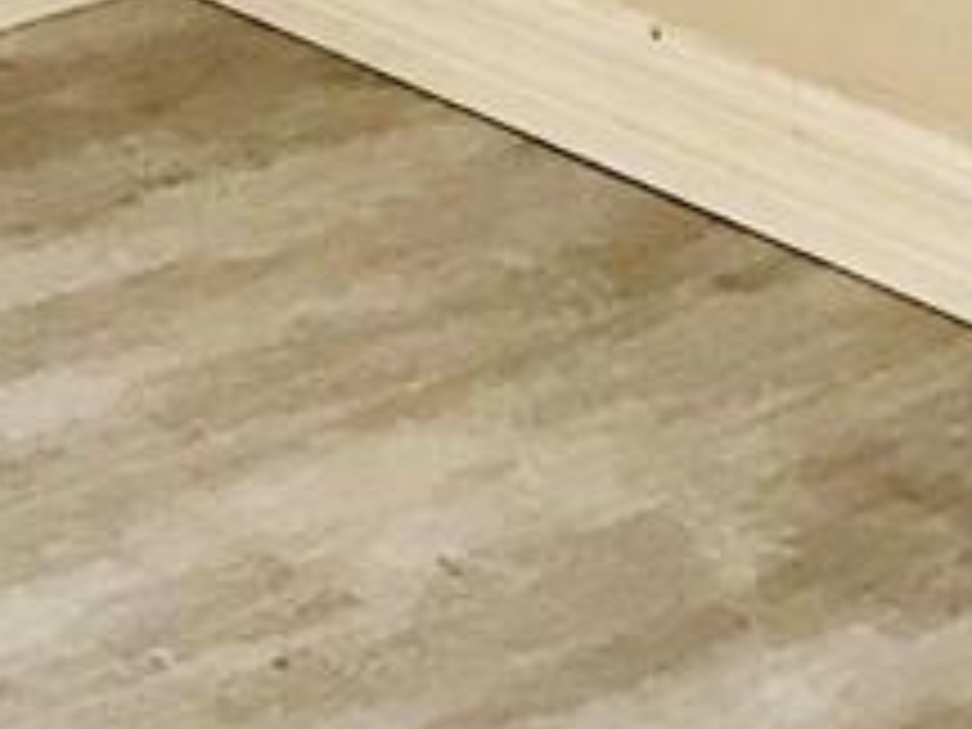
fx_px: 5812
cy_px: -1058
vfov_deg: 6.8
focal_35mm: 207
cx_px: -1764
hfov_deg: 8.3
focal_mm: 3.99
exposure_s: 1/30
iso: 25
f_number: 1.8
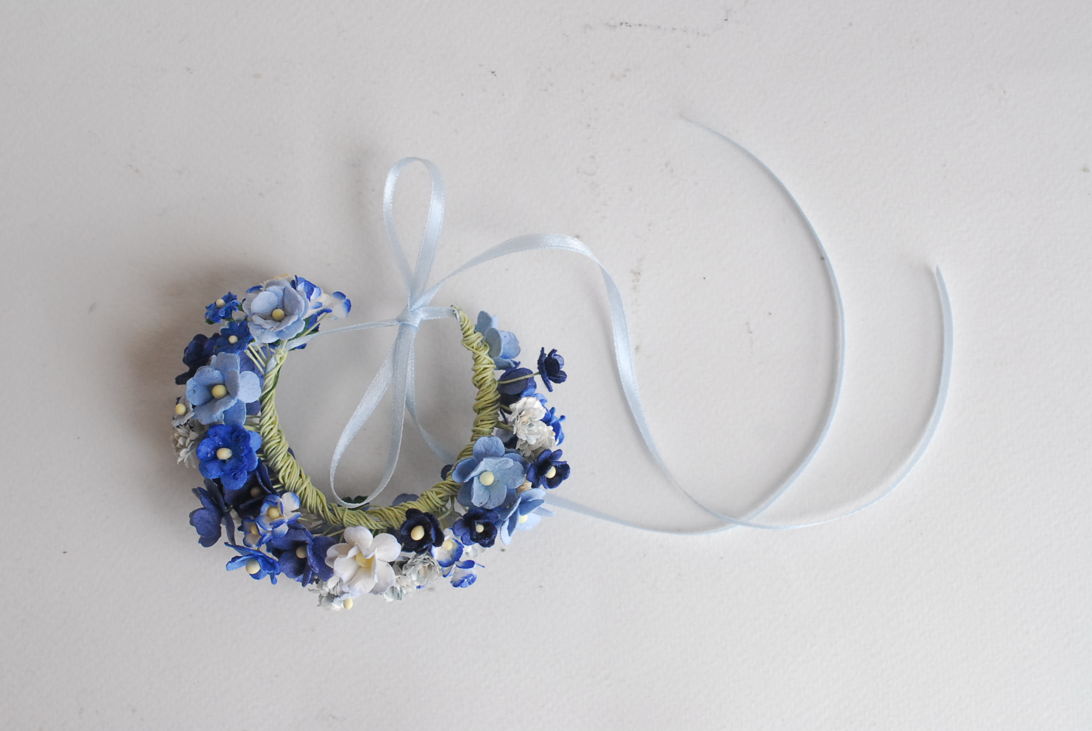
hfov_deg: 33.4
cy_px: 366
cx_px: 546
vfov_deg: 22.7
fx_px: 1822
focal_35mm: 60
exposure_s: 1/250
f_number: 5.6
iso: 800
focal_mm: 40
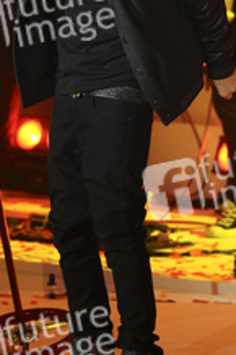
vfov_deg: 5.8
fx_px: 3526
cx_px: 79
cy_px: 101
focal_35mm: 358
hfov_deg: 3.8
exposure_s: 1/200
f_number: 2.8
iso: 640
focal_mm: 130
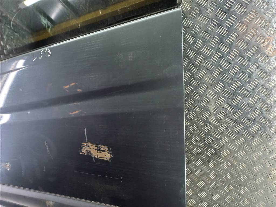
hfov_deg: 69.4
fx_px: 199
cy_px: 104
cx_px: 138
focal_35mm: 25
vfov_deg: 54.9
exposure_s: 1/50
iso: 125
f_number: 1.8
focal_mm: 4.6
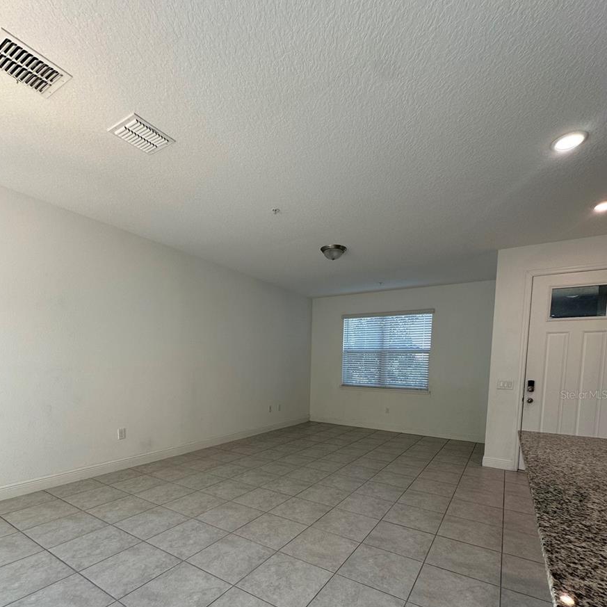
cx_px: 297
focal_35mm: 17
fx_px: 337
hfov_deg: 84.0
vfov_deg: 81.7
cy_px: 394
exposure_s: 1/120
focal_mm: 2.22
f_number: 2.2
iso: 80
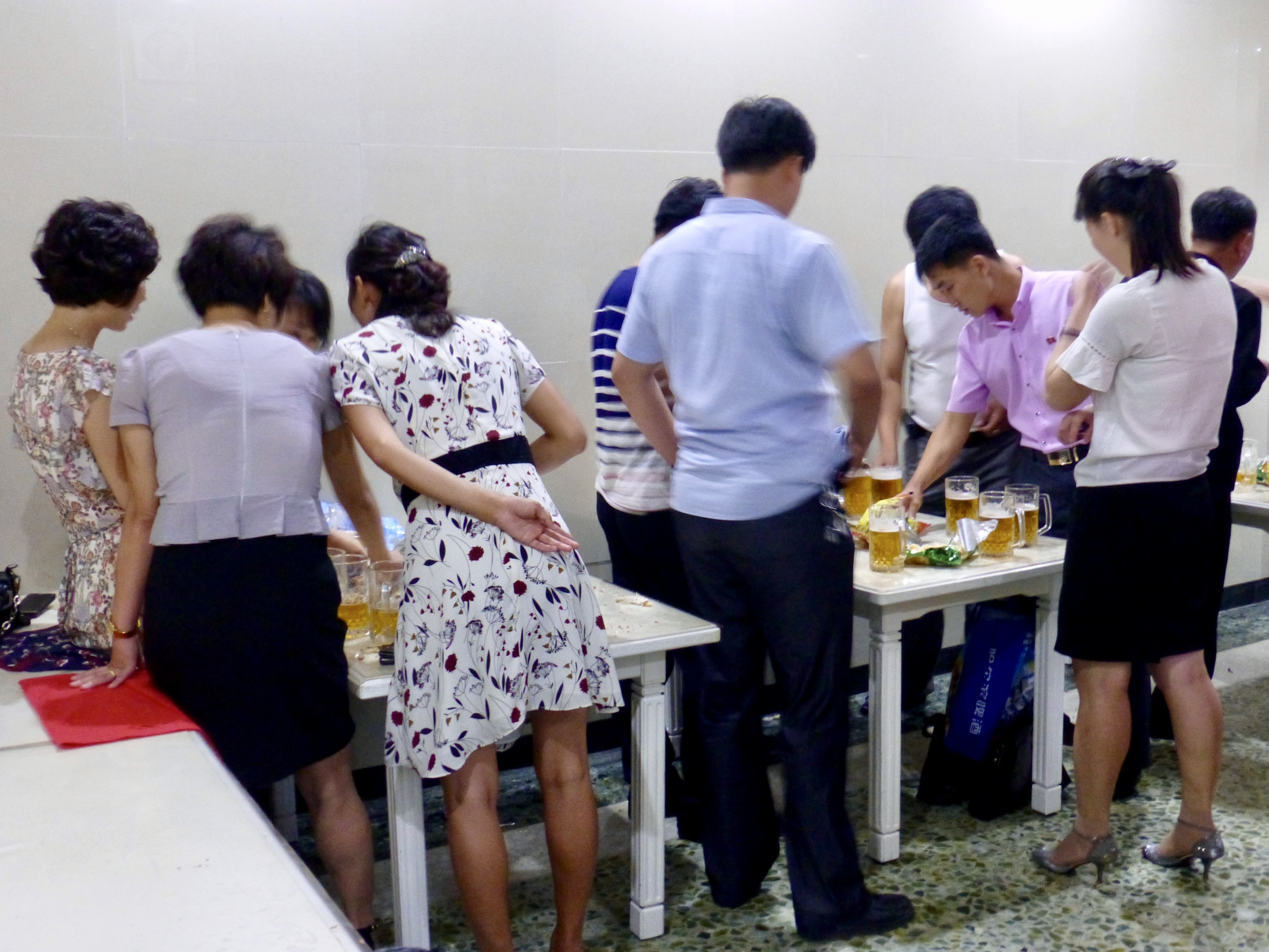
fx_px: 1430
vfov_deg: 36.8
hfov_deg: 47.9
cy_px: 476
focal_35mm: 39
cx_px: 634
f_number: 3.9
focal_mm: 6.9
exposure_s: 1/4
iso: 640
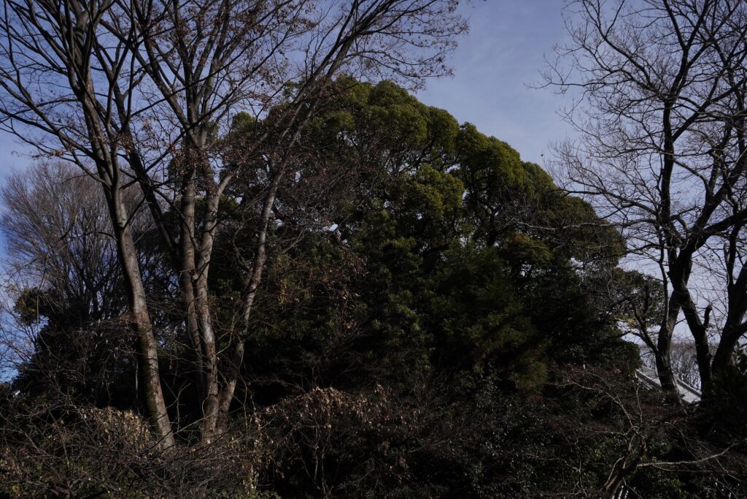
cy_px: 250
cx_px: 374
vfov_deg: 41.7
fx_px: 654
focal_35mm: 32
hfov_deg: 59.5
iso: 200
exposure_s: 1/3200
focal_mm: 21
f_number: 5.6
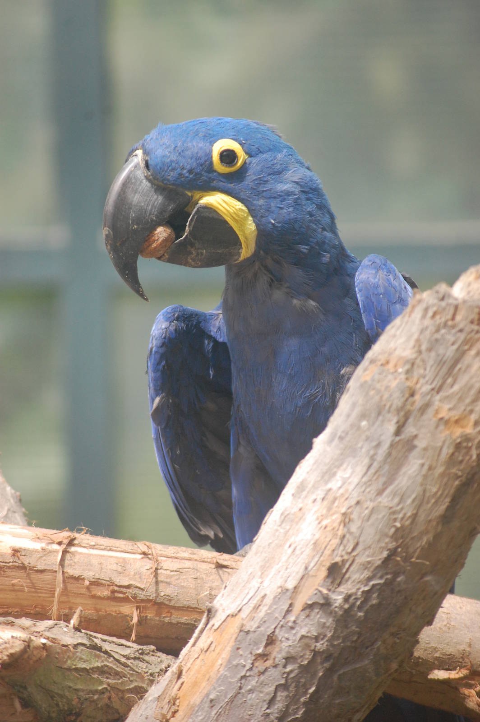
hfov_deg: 4.6
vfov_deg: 6.9
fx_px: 6010
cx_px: 240
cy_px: 361
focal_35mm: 300
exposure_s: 1/320
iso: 800
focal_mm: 200
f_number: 5.6
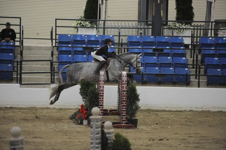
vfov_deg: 6.9
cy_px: 75
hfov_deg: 10.3
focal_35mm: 200
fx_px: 1255
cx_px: 113
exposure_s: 1/400
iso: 6400
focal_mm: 200
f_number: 2.8
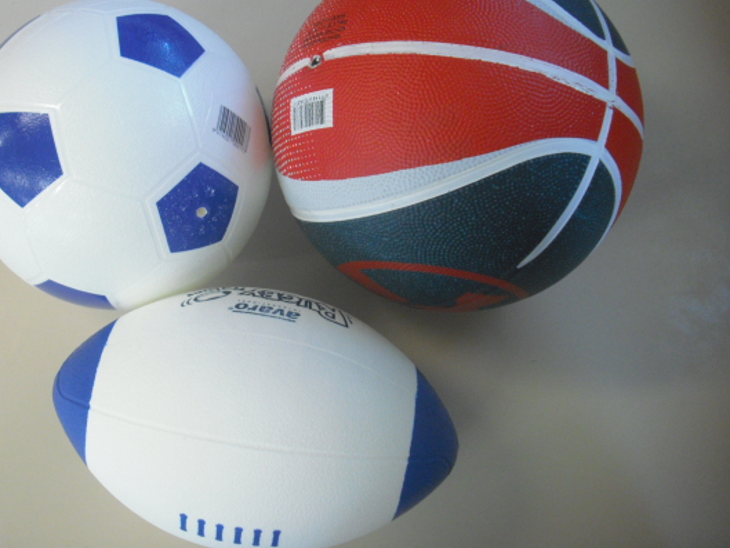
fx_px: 970
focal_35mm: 46
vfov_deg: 31.5
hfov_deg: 41.1
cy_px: 233
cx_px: 297
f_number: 2.8
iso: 200
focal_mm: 6.2
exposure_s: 1/100
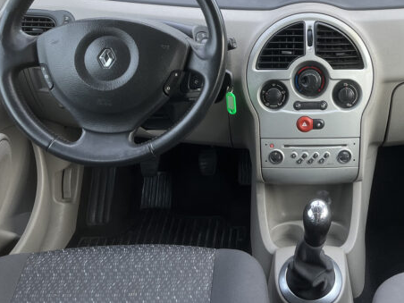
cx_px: 306
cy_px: 44
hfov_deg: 40.0
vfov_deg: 30.4
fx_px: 537
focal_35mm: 46
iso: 32
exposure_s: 1/122
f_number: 1.6
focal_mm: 5.1
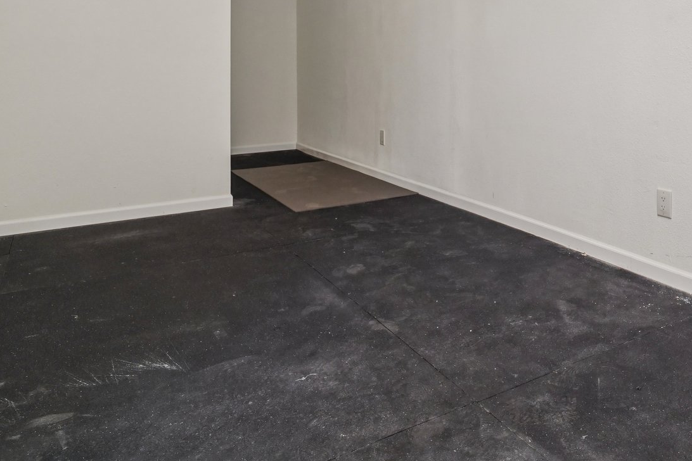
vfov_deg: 41.2
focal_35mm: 30
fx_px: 577
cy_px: 73
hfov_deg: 58.8
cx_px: 516
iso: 1600
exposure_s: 1/8
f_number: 8
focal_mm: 16
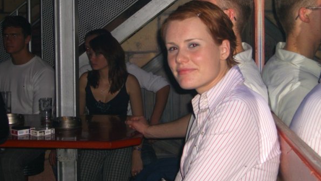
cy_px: 68
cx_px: 162
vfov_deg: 19.1
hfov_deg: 33.3
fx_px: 536
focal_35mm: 63
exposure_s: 1/60
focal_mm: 11.8
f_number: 3.6
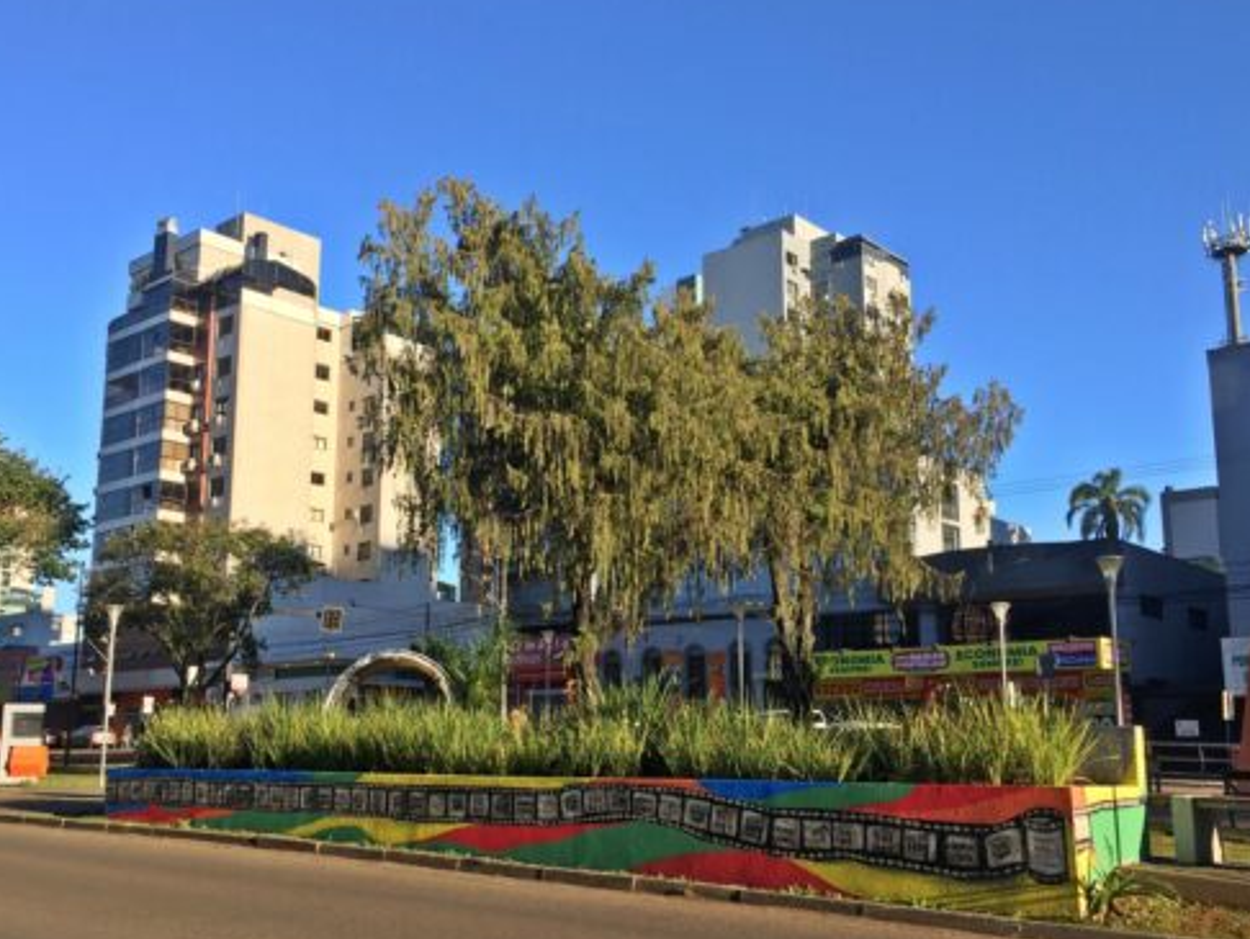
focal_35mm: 31
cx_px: 653
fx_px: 1120
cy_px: 466
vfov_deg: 45.5
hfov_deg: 58.3
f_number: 2.2
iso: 32
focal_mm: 4.15
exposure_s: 1/842
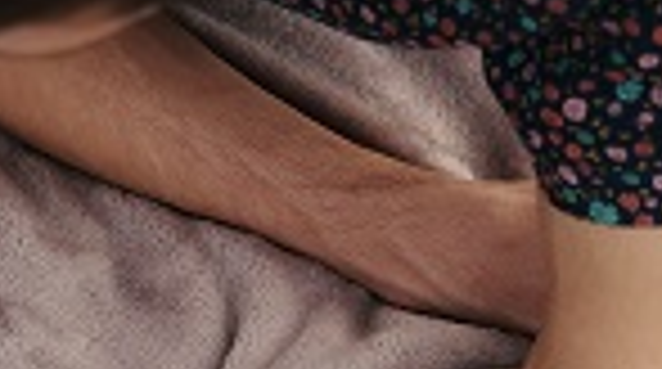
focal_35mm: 120
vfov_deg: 10.0
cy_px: 288
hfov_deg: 15.7
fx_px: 2102
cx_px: -464
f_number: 2.5
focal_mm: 28
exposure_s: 1/1600
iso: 200
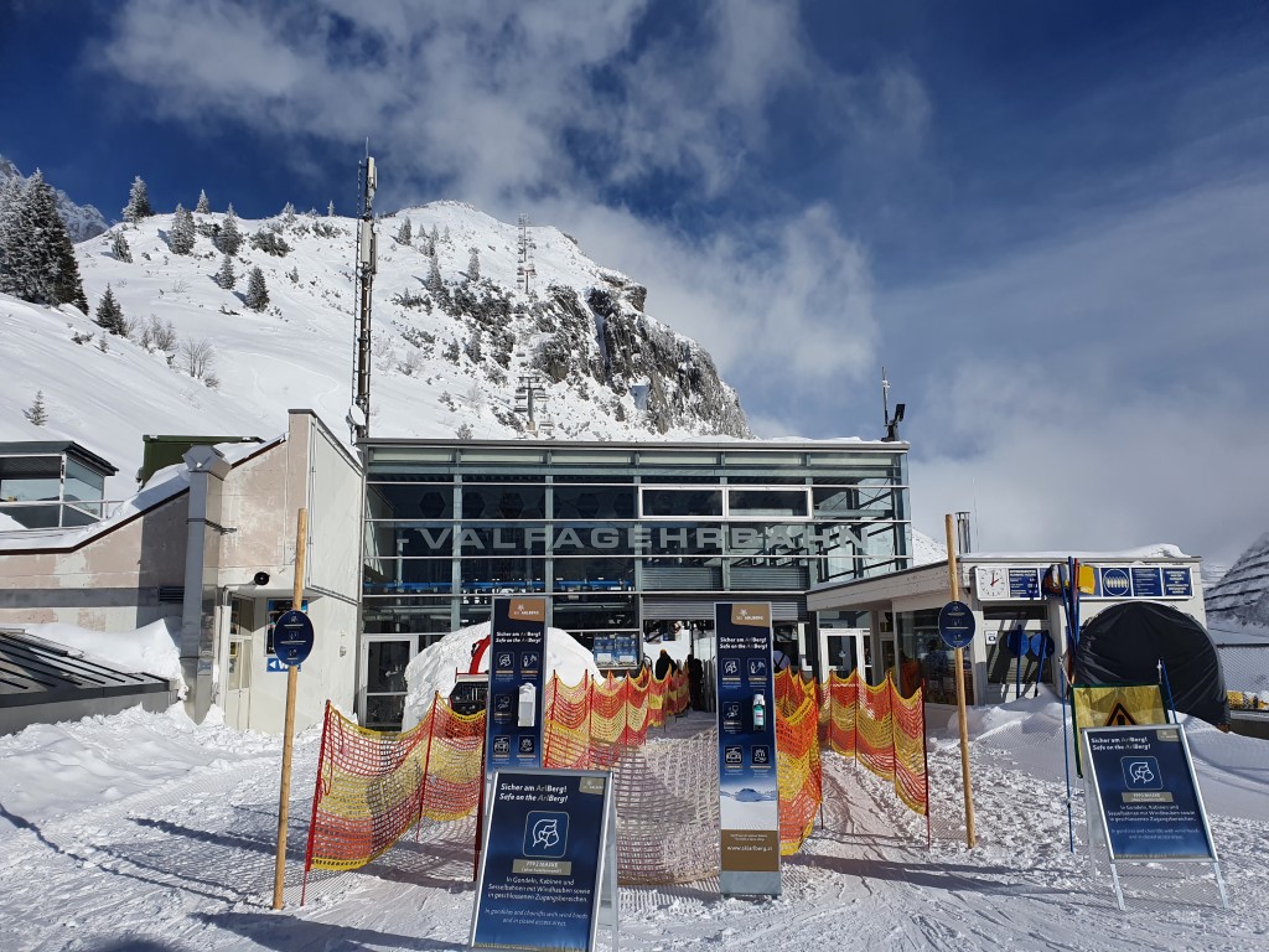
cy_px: 476
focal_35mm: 26
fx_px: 953
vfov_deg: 53.1
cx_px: 634
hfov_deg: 67.3
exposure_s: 1/5760
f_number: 2.4
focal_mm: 4.32
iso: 50
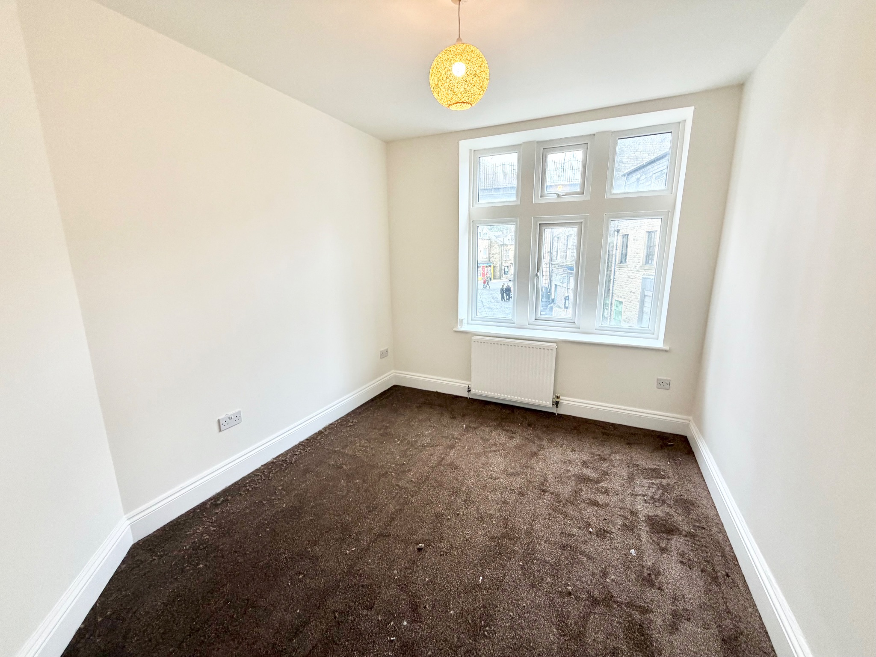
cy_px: 328
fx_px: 354
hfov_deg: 102.1
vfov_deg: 85.7
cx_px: 438
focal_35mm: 14
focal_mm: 2.22
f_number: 2.2
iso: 250
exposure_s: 1/100
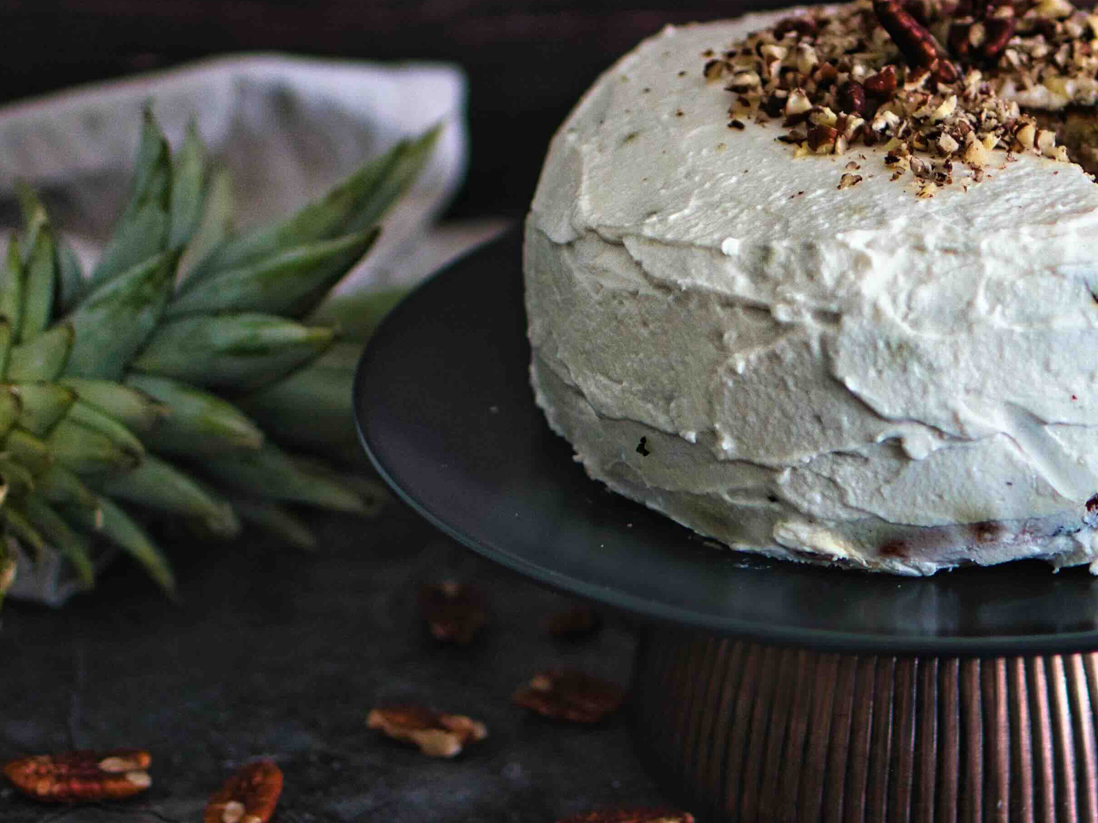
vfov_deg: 12.3
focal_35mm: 120
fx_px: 3806
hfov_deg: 16.3
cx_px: 906
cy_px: 274
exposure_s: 1/80
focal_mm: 35
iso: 800
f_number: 1.8
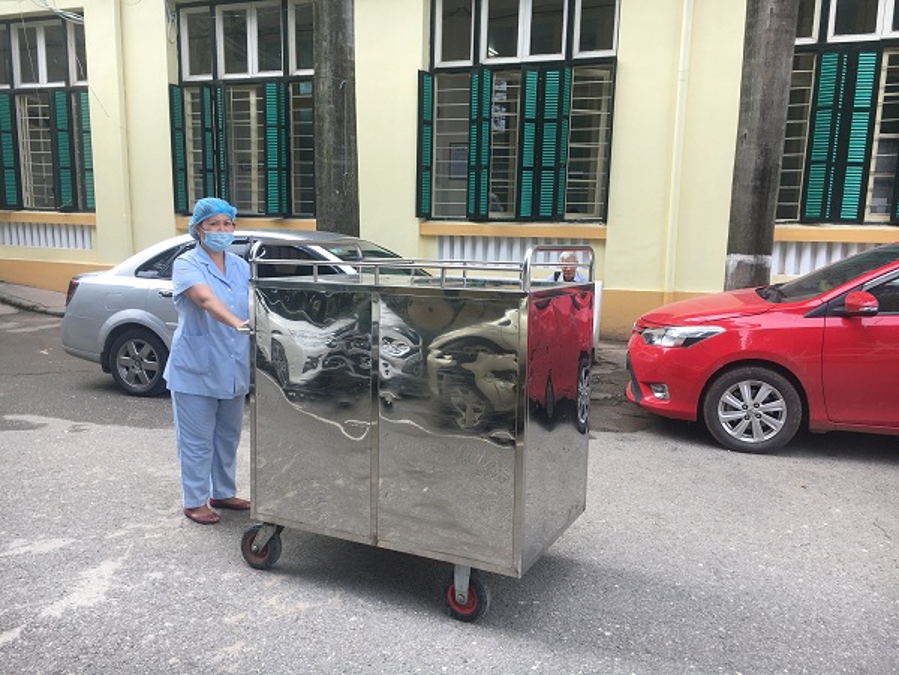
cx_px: 450
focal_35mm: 29
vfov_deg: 48.2
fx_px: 753
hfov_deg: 61.7
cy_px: 338
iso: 25
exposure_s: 1/273
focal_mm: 4.15
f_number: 2.2
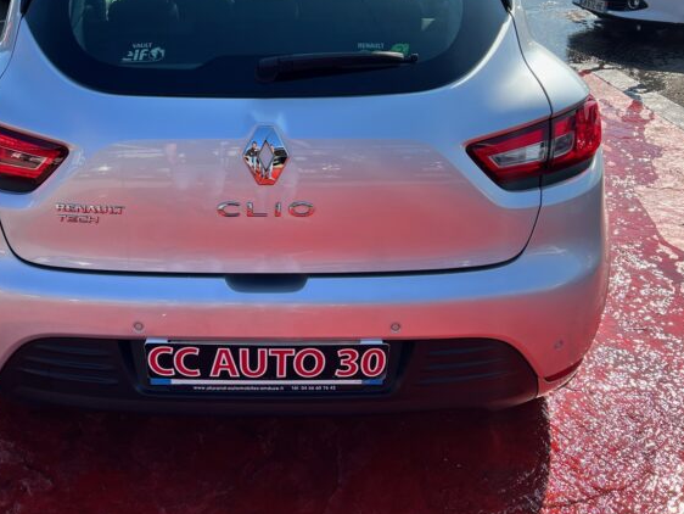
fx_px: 731
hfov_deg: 49.6
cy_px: 173
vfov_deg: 38.3
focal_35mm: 37
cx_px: 254
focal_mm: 5.7
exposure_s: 1/1972
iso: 50
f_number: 1.5
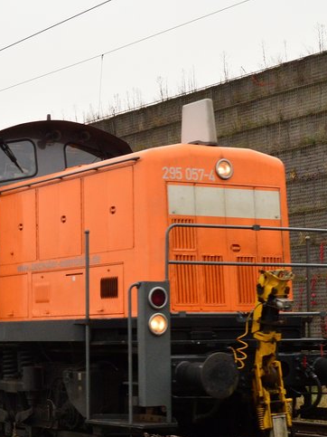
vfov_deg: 21.0
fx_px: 1172
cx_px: 24
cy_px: 287
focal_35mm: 93
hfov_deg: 15.7
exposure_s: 1/500
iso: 800
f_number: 8
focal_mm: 26
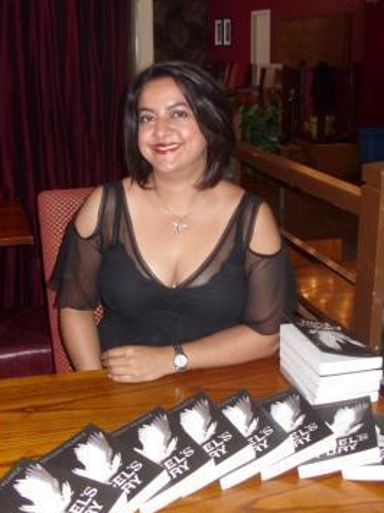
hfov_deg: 30.2
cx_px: 182
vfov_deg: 39.7
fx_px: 710
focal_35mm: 48
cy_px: 247
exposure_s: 1/30
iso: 100
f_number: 2.8
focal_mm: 6.3
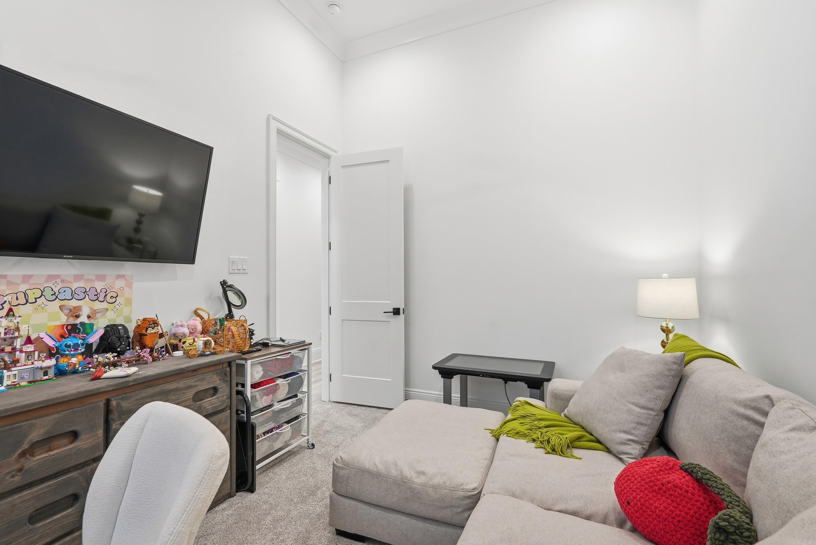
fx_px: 363
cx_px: 408
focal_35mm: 16
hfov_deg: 96.7
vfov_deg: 73.8
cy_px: 272
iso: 250
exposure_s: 1/25
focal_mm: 16
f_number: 9
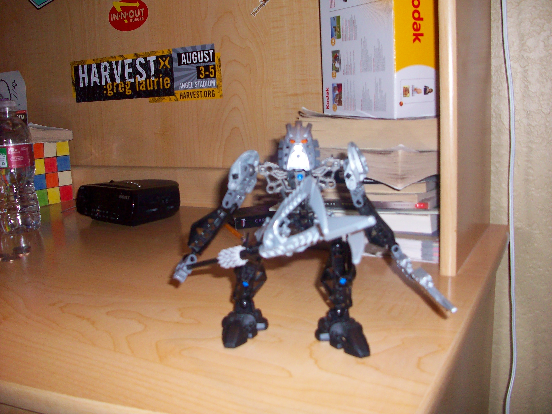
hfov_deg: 54.0
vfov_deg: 41.8
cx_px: 276
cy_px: 207
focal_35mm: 34
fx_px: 542
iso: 160
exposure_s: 1/60
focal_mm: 5.7
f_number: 2.8
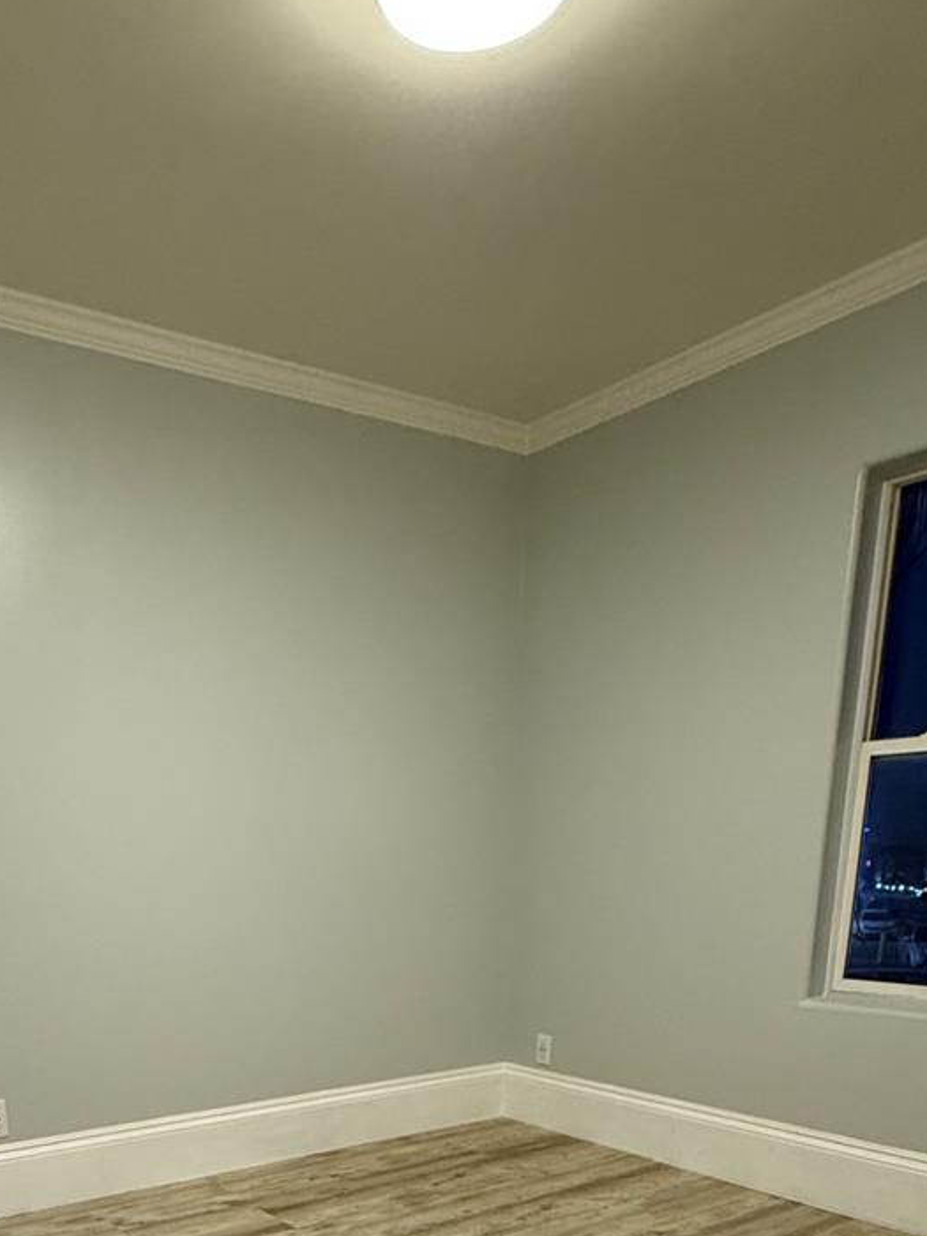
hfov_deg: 46.2
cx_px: 320
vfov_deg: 50.6
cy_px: 1187
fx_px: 1071
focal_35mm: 30
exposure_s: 1/60
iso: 320
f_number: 2.2
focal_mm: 2.22
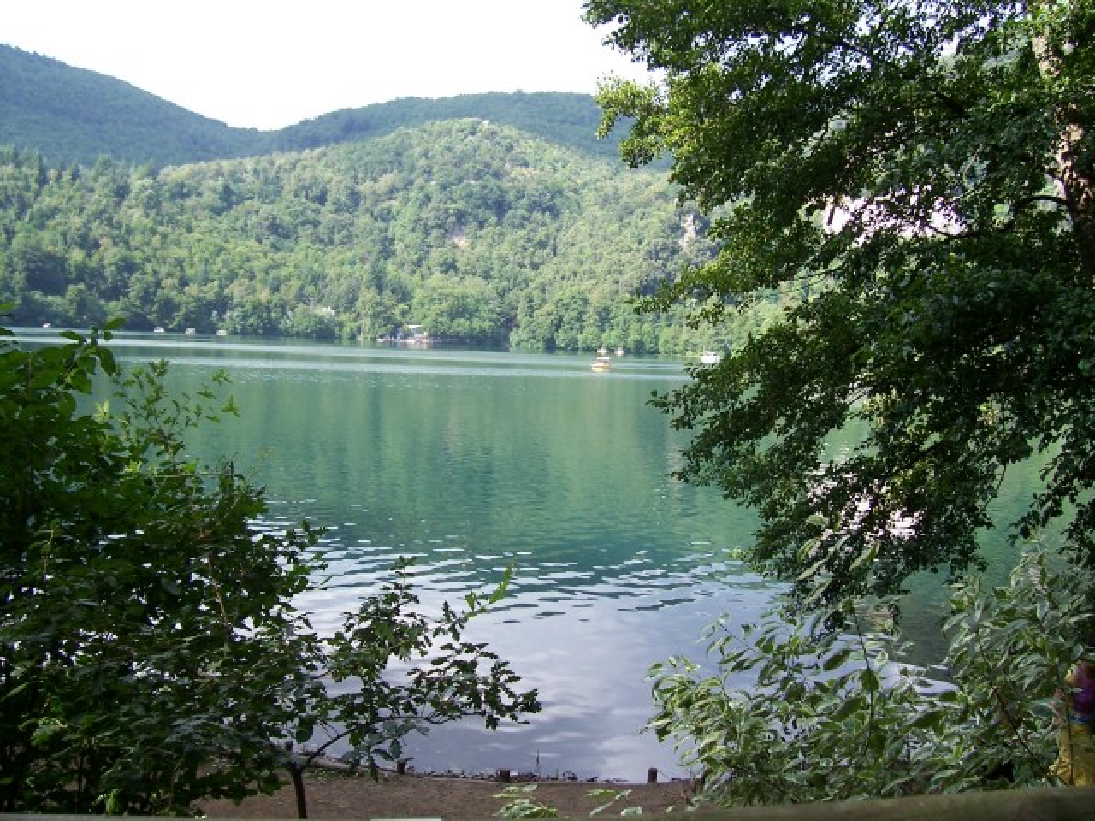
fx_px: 1076
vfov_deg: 41.8
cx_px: 548
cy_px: 410
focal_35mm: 34
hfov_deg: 54.0
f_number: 2.7
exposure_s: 1/350
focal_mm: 5.6
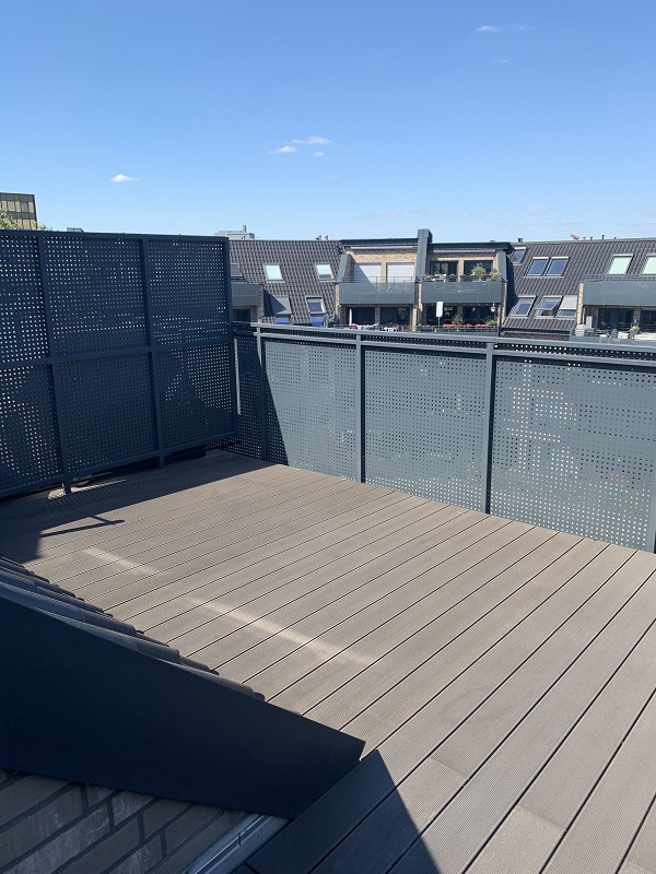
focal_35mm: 26
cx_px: 328
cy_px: 437
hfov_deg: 53.1
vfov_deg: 67.3
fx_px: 657
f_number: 1.8
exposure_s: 1/1266
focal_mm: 4.25
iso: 25
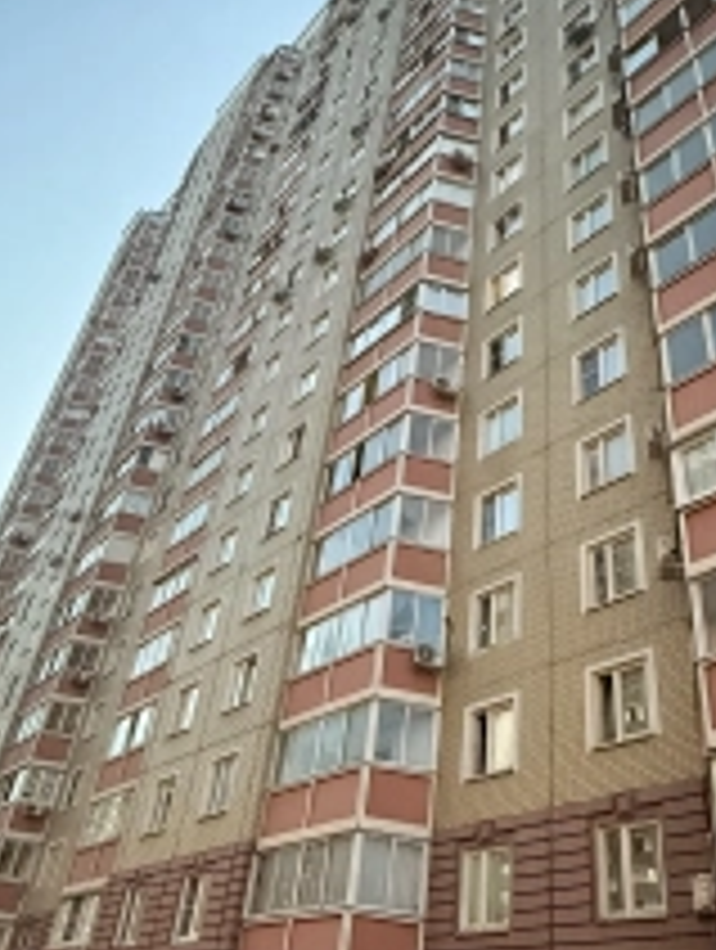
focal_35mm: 31
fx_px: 852
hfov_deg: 45.5
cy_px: 558
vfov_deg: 57.9
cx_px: 385
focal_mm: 2.22
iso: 800
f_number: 2.2
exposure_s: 1/50
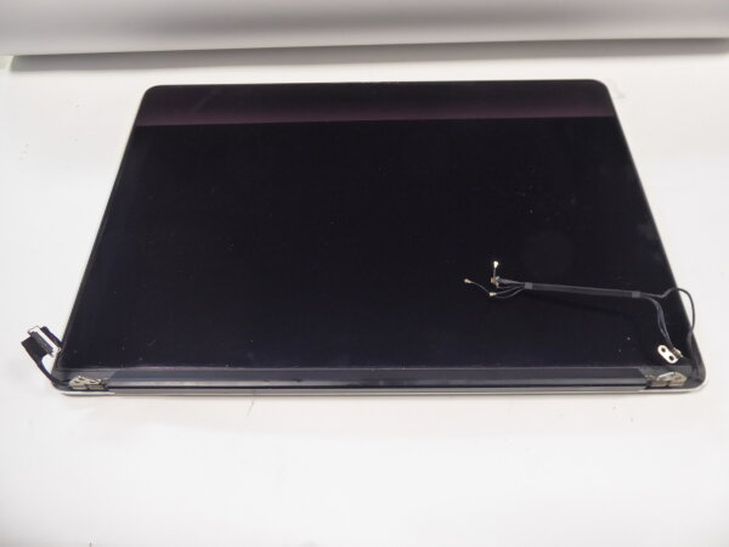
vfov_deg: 54.9
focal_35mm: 25
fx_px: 526
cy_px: 274
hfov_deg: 69.4
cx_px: 364
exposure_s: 1/25
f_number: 3.3
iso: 400
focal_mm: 4.3
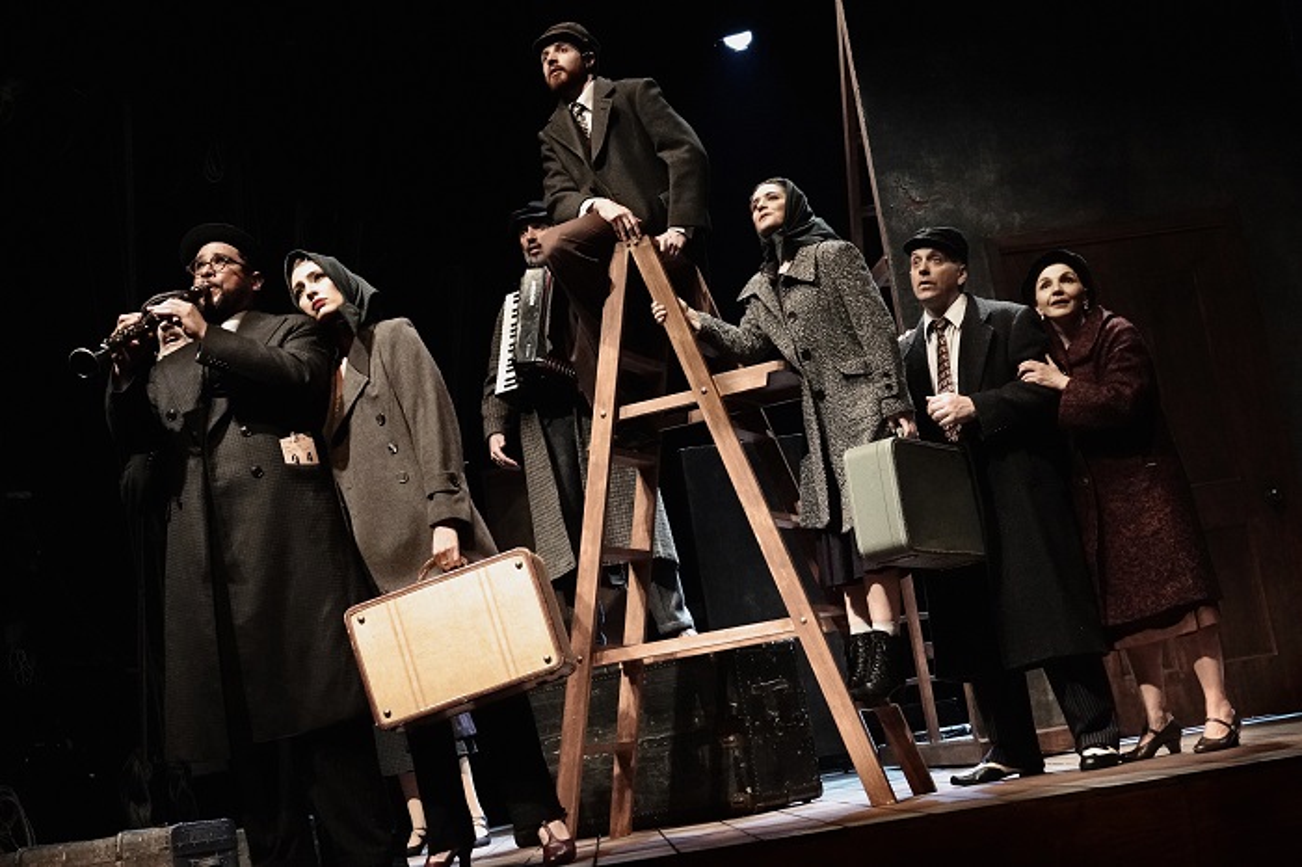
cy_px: 434
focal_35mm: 50
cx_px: 651
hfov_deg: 39.6
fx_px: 1807
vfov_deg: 27.0
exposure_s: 1/60
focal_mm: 18.21
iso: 2500
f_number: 3.2
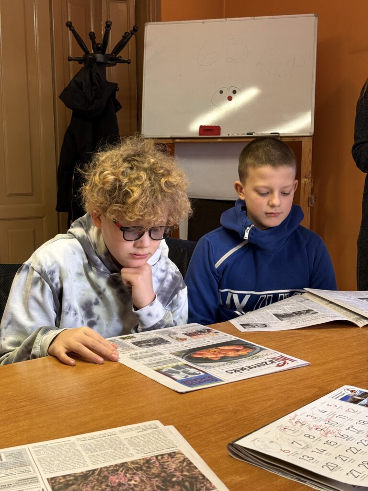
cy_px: 246
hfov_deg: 30.3
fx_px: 680
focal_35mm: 48
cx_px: 184
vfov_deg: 39.7
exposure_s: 1/50
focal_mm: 6.76
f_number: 1.78
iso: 125
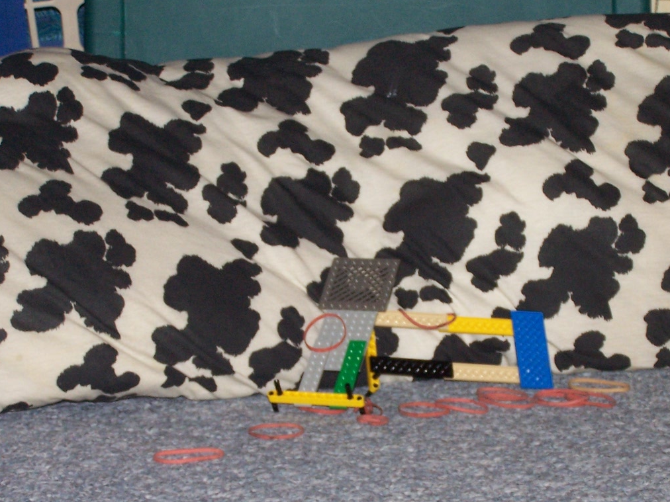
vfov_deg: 12.8
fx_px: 2226
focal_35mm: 115
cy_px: 378
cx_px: 416
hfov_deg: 17.1
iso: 140
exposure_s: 1/90
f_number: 3.2
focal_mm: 12.4
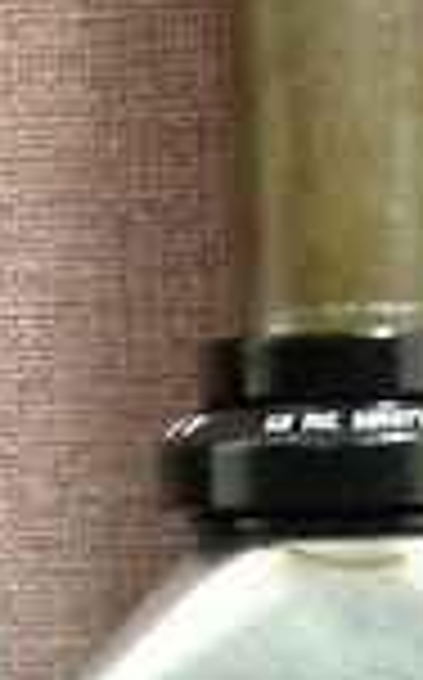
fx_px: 3644
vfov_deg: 9.2
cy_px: 1779
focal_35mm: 197
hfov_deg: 6.6
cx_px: 396
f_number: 2.4
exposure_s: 1/15
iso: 400
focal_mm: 4.28
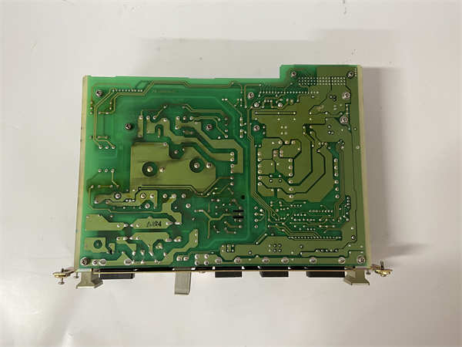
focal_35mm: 26
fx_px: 347
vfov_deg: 53.1
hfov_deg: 67.3
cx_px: 231
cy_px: 174
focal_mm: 4.25
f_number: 1.8
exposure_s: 1/50
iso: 125
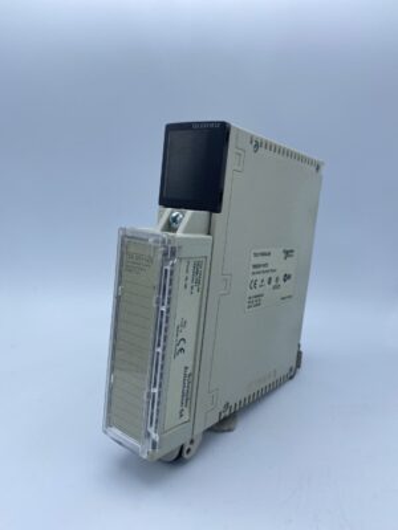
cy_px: 265
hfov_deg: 53.1
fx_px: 399
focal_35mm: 26
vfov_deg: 67.3
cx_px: 199
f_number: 1.8
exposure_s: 1/1258
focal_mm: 4.25
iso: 32
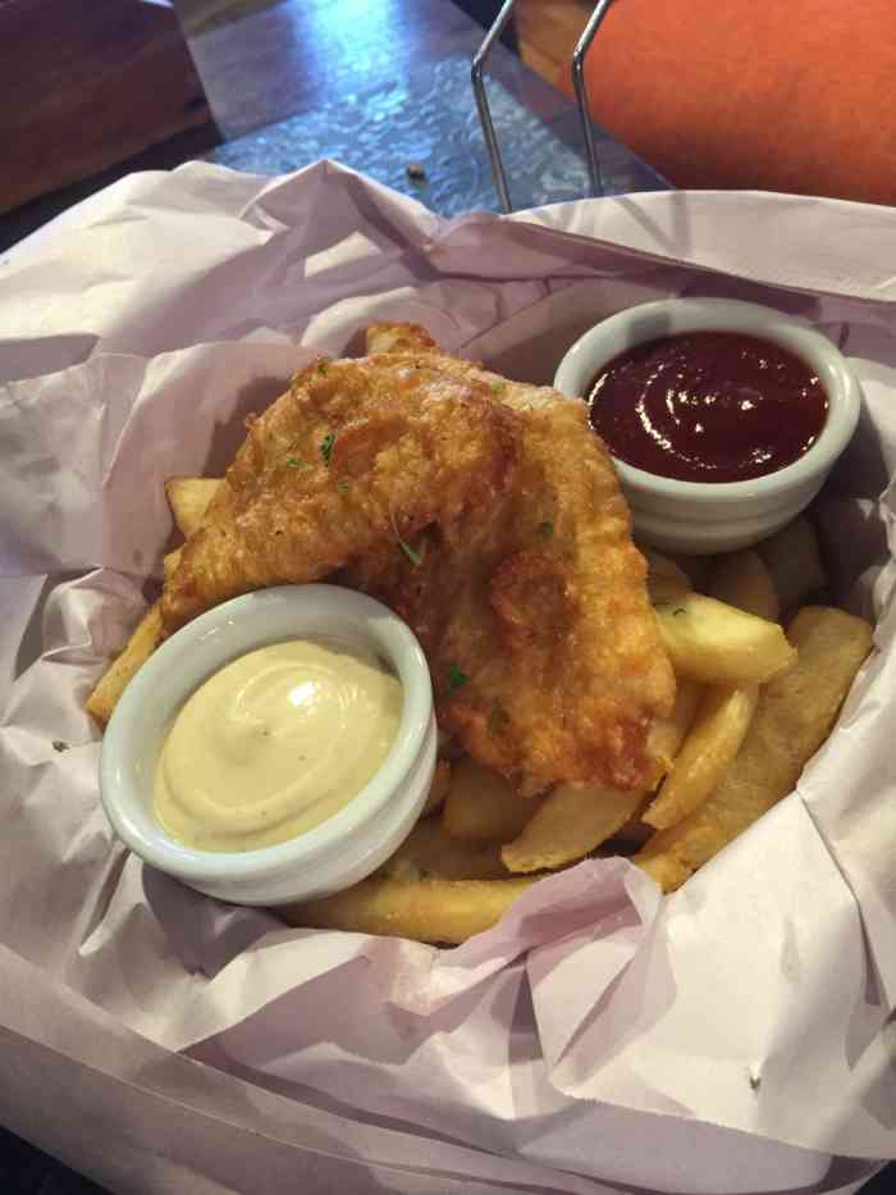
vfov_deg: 61.7
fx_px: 1001
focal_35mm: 29
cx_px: 448
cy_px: 598
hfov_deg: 48.2
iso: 160
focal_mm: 4.15
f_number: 2.2
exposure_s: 1/17
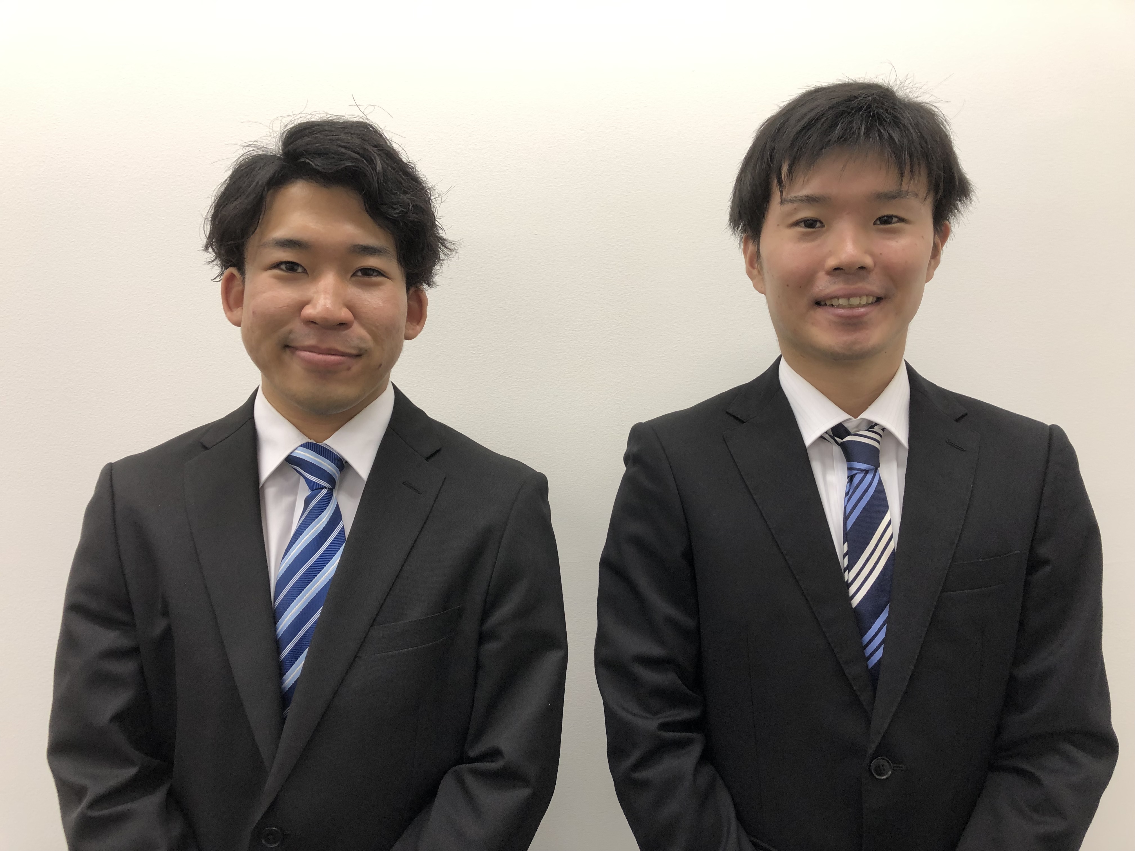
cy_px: 426
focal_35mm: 28
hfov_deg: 63.4
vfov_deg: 49.7
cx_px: 568
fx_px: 918
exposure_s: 1/33
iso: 25
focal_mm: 3.99
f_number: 1.8
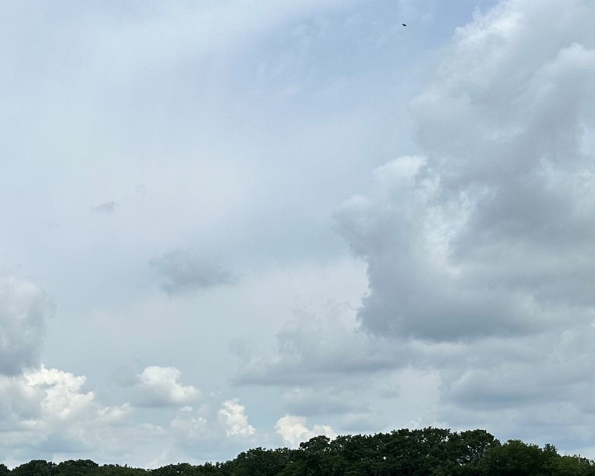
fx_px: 987
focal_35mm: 56
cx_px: 53
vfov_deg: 25.4
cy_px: 506
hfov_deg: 31.9
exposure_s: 1/9709
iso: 80
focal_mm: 6.86
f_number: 1.78
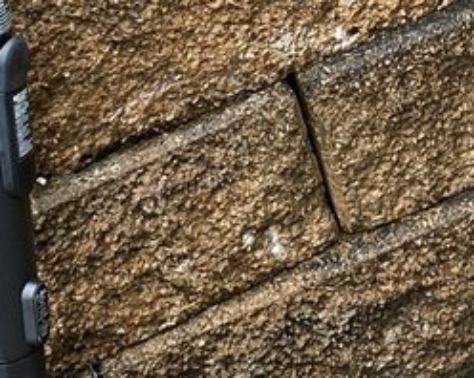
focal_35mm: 155
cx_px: 460
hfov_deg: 12.3
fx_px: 2173
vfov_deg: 9.9
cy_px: 12
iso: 64
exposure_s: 1/121
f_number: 1.8
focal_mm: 4.25
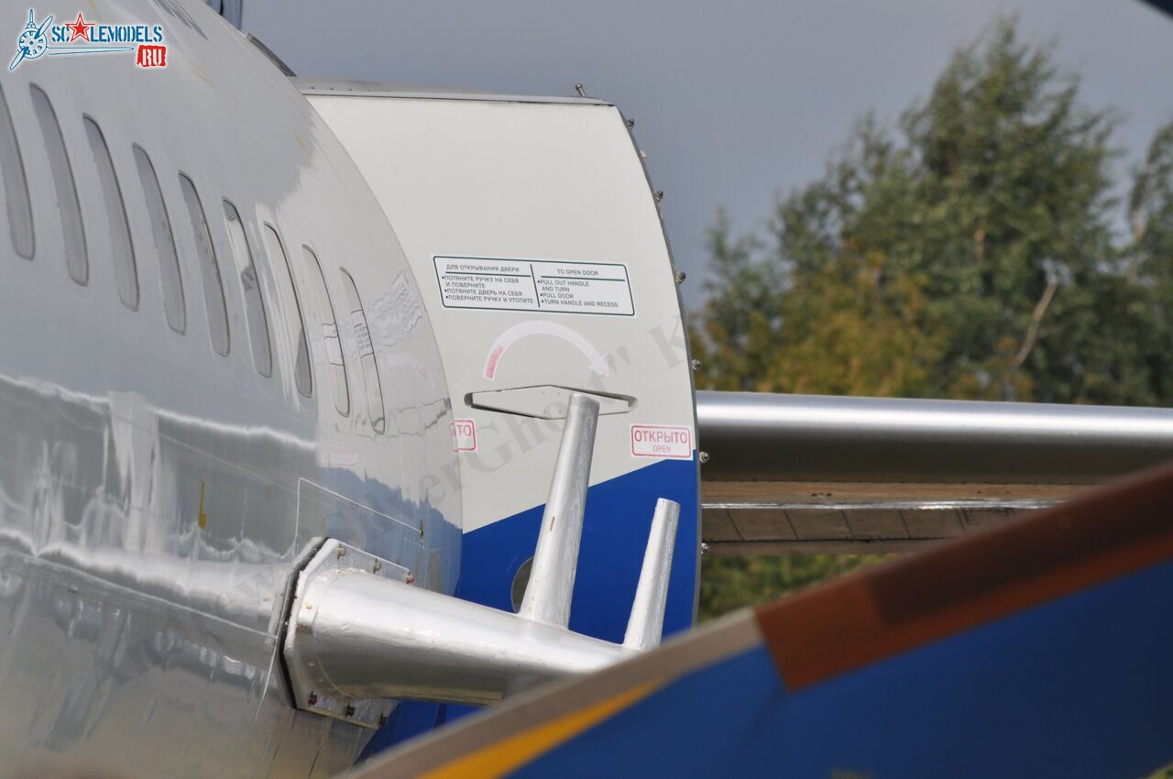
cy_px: 390
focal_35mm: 315
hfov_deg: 6.5
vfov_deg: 4.4
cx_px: 586
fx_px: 10251
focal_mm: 210
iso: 200
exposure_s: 1/1250
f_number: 8
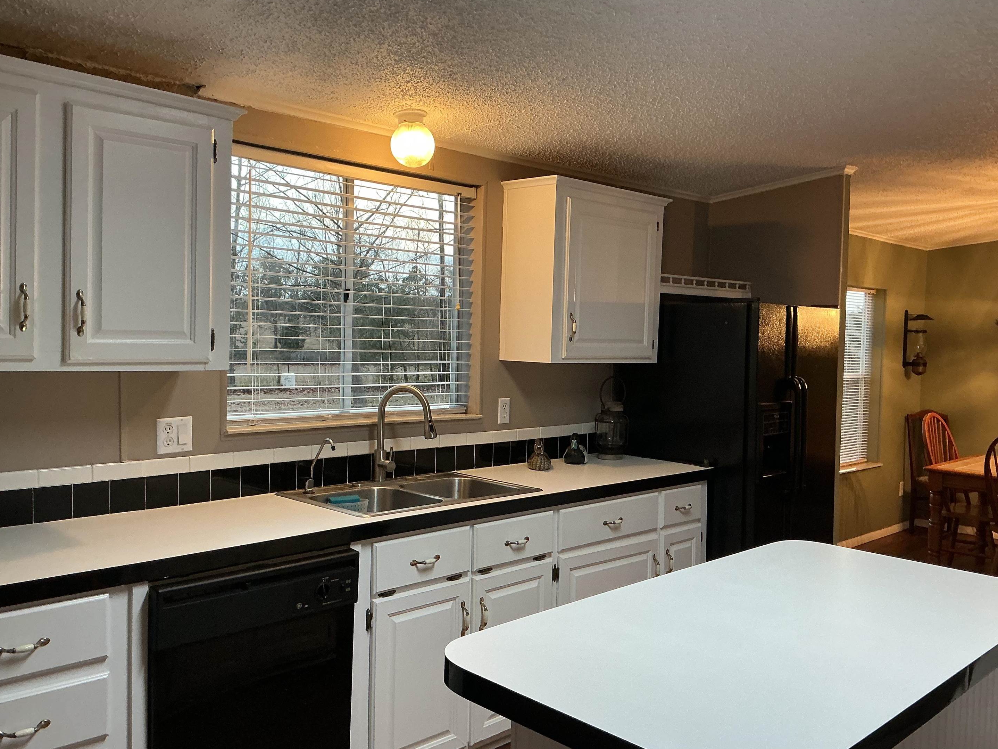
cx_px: 515
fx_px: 894
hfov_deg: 58.3
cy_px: 374
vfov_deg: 45.4
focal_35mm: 31
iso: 80
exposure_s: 1/60
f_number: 1.8
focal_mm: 3
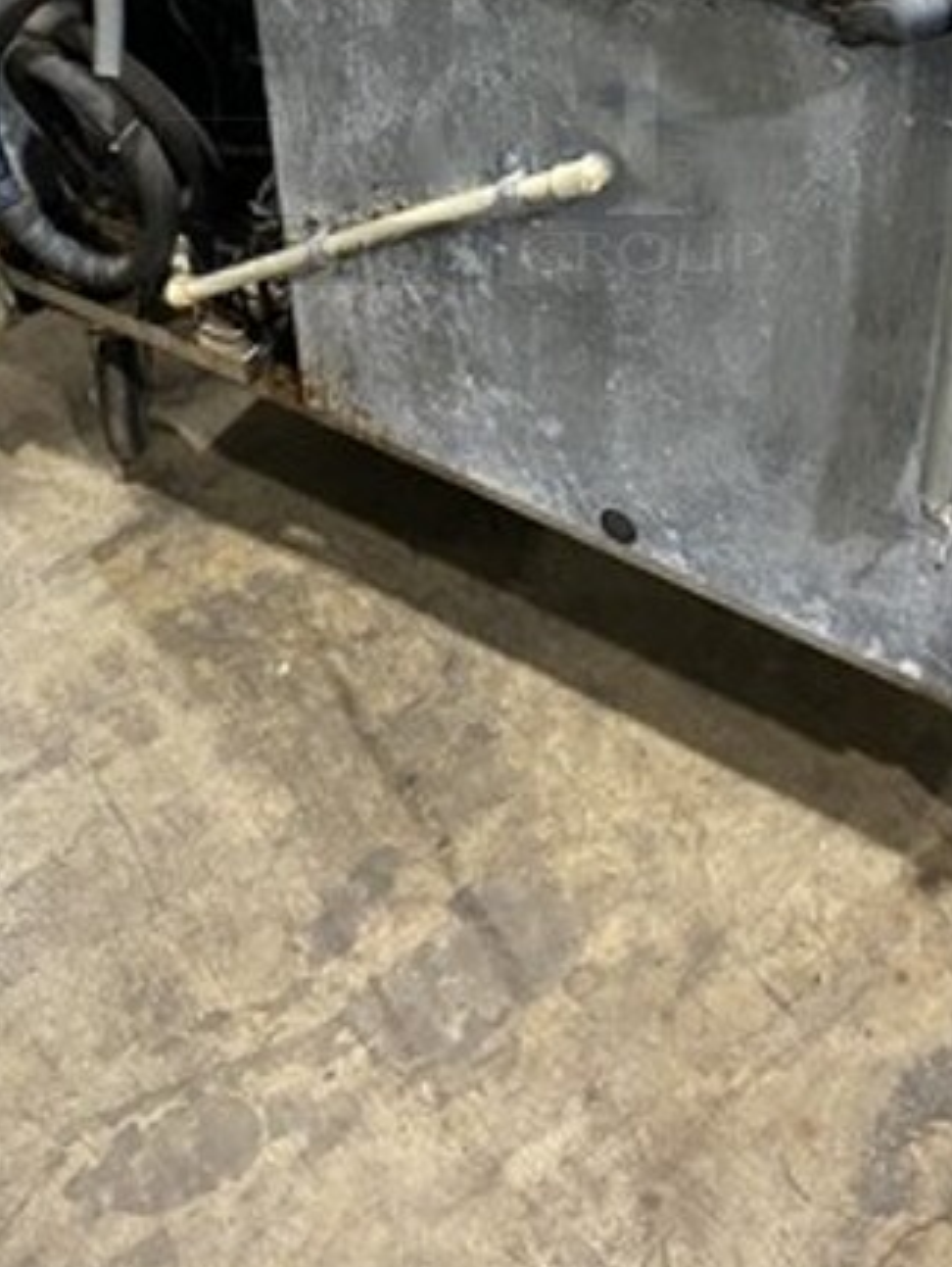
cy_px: 131
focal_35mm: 49
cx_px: 467
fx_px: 1794
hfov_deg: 29.7
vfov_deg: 36.5
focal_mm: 4.25
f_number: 1.8
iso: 320
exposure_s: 1/60
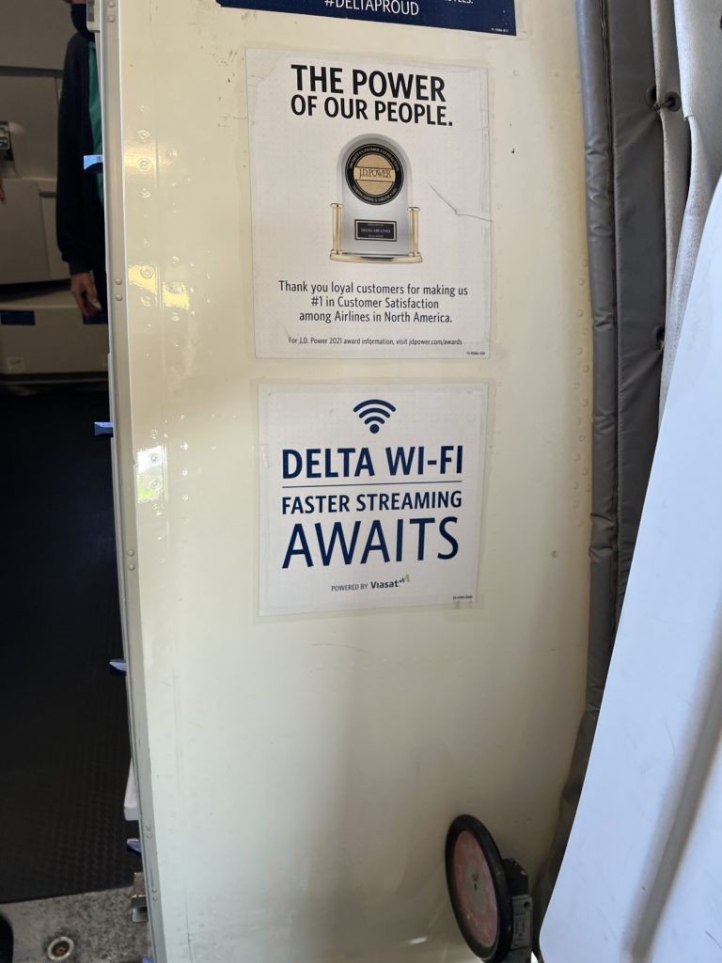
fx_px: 723
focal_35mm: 26
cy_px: 482
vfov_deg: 67.3
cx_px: 361
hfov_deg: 53.1
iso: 64
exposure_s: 1/92
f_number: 1.5
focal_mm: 5.7
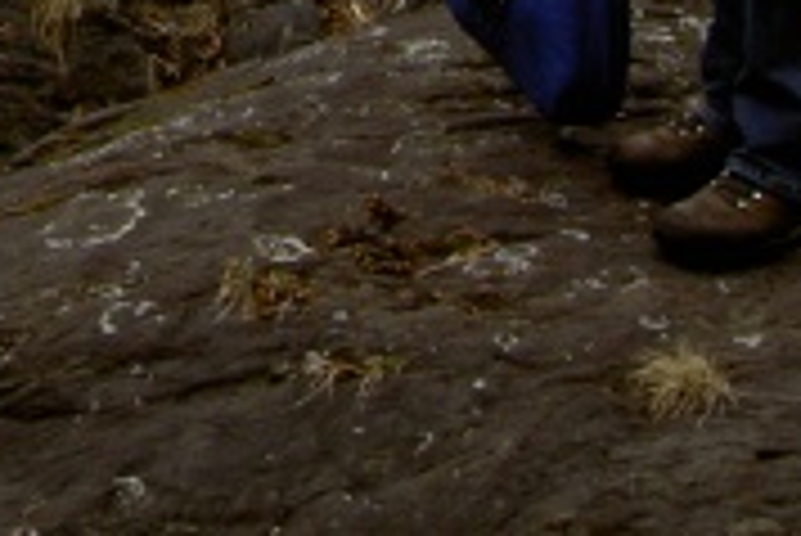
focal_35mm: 182
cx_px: -284
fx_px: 4053
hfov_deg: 11.0
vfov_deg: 7.1
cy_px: -797
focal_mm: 8
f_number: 4.7
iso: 50
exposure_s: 1/125
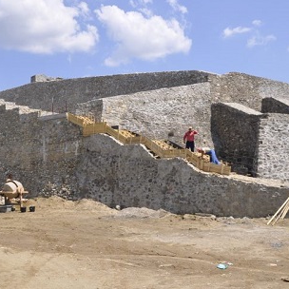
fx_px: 434
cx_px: 144
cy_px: 142
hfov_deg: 36.8
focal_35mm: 46
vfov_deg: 36.8
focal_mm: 22
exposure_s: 1/400
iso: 200
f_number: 10
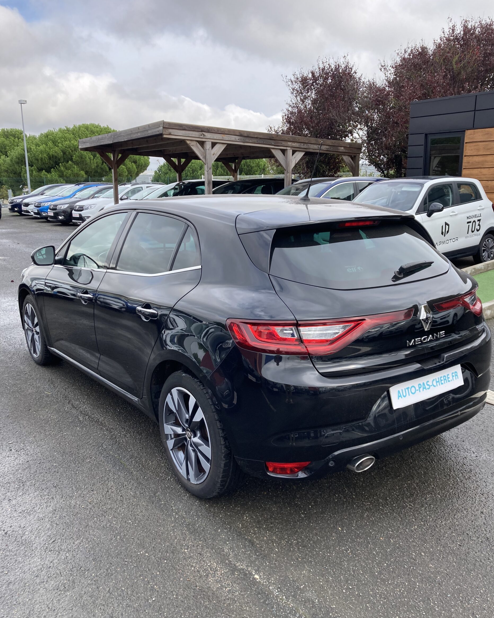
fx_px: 548
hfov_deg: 48.5
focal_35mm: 30
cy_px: 320
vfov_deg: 58.8
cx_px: 250
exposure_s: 1/657
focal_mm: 3.99
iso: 20
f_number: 1.8
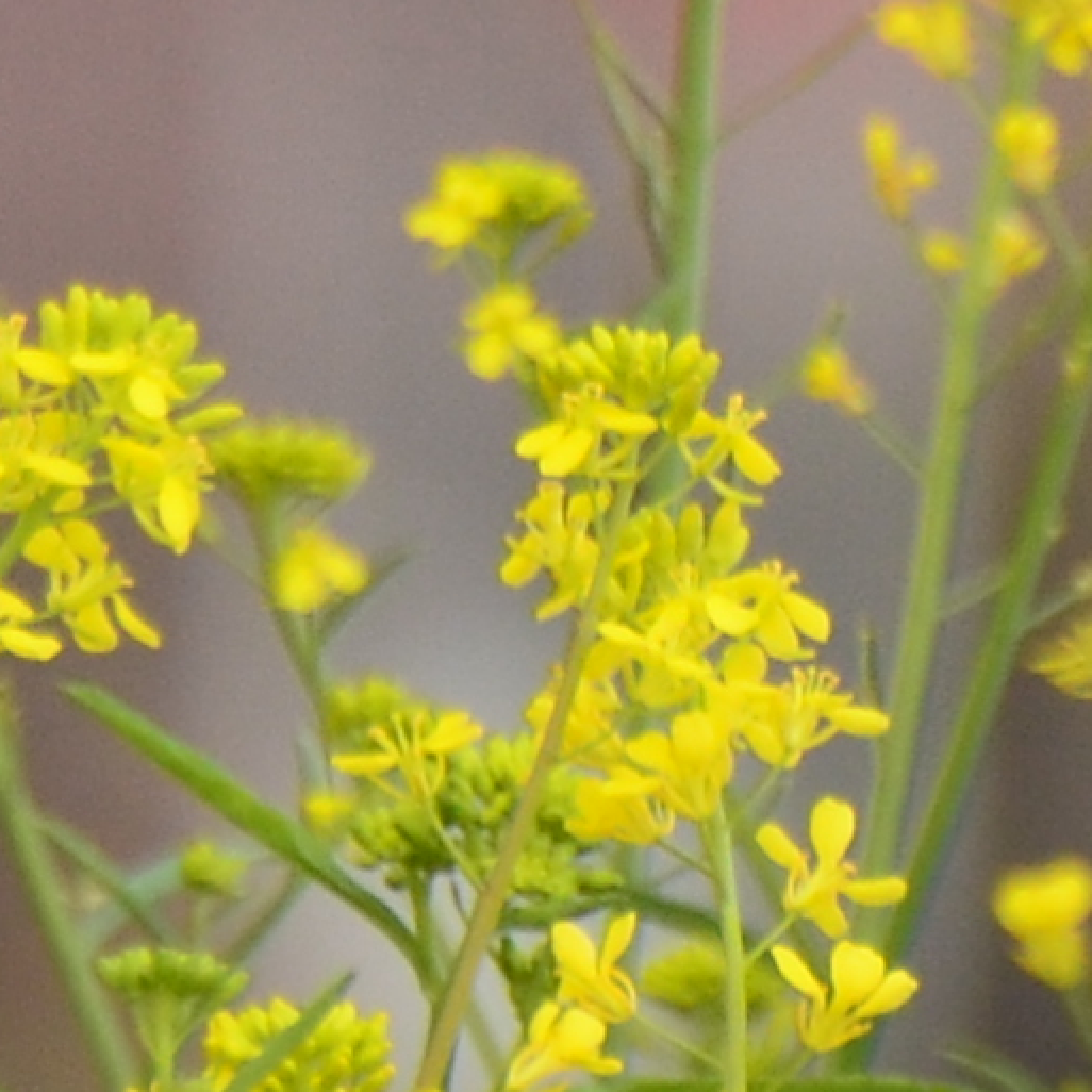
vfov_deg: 0.5
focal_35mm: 3668
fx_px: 130912
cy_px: 151
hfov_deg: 0.5
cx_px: -1824
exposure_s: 1/125
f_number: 5.6
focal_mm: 300
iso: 400
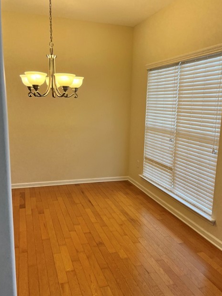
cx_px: 119
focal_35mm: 32
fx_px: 274
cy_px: 159
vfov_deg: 56.8
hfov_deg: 44.1
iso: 100
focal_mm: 5.1
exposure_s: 1/120
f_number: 1.6
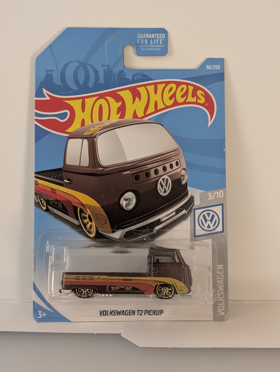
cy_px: 186
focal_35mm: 49
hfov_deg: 29.7
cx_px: 140
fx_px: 527
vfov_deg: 38.9
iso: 188
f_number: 1.68
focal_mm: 6.9
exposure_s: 1/49.7
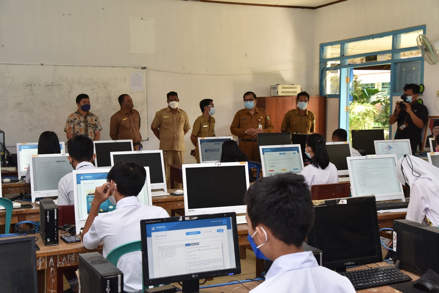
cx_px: 220
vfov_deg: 28.1
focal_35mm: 48
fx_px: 586
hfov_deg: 41.1
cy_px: 146
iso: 800
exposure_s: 1/60
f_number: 7.1
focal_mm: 48
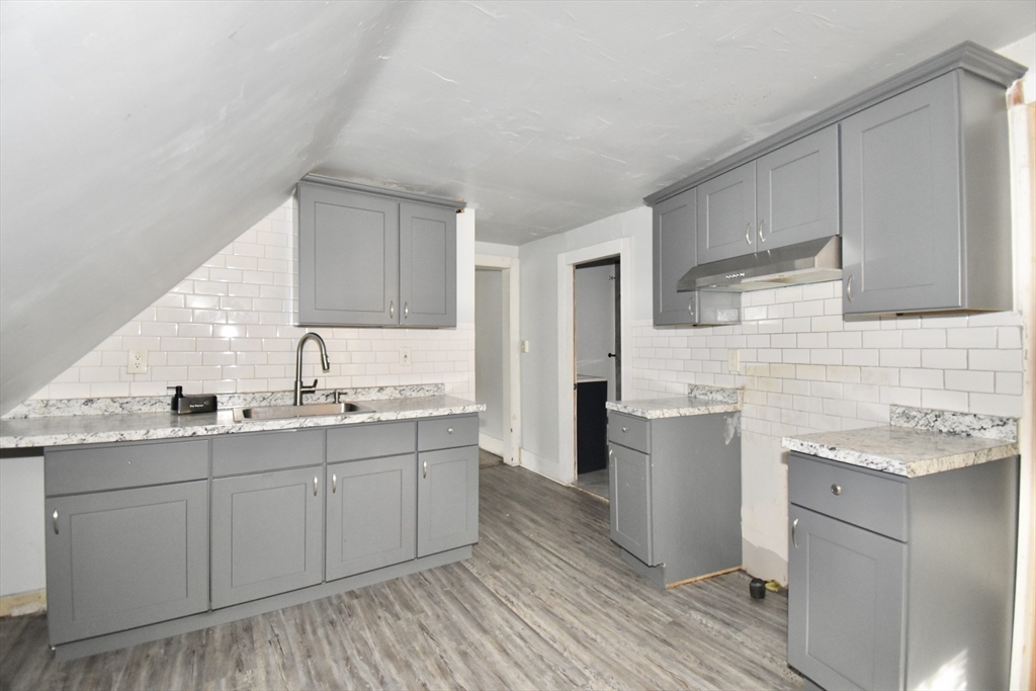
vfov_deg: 77.3
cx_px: 518
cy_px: 346
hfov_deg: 100.4
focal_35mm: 15
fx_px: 432
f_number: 4.5
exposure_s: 1/60
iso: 2000
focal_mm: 10
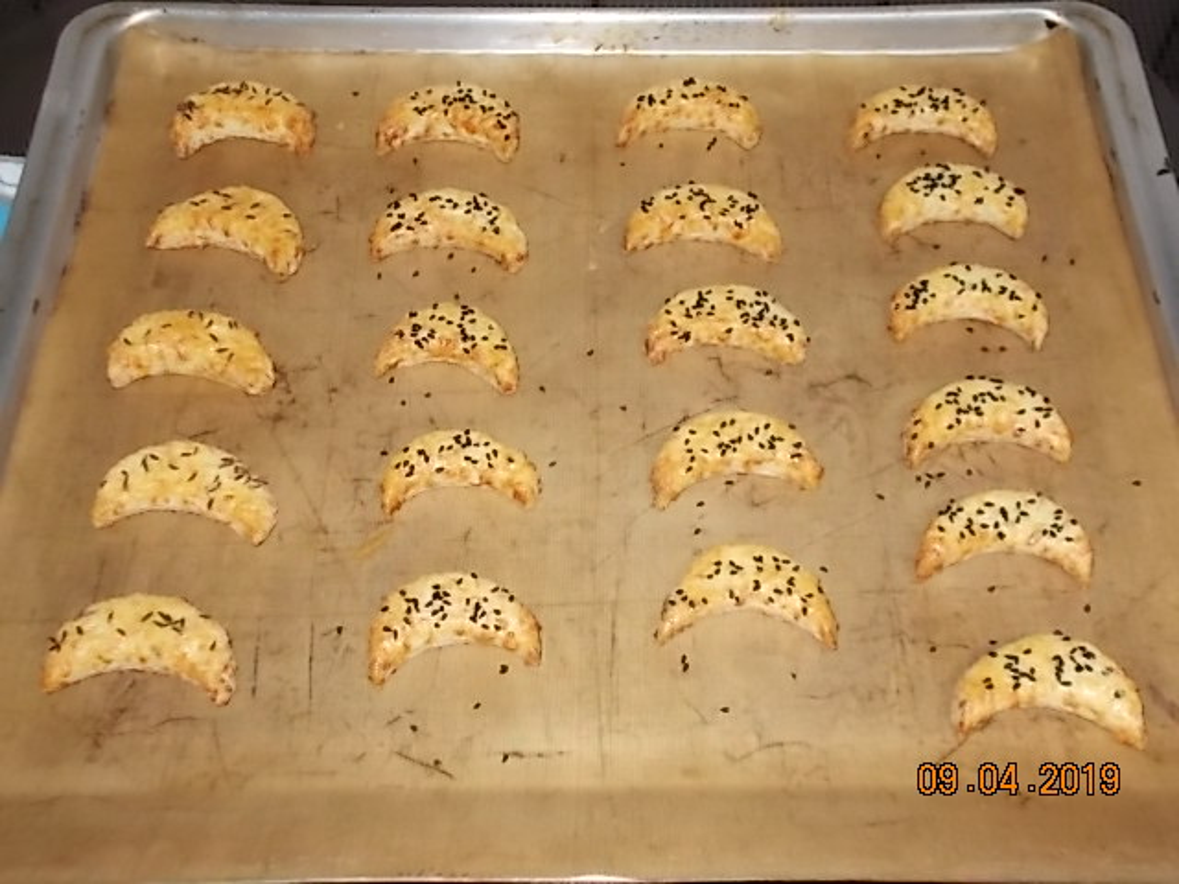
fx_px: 1499
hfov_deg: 42.9
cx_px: 590
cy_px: 442
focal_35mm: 44
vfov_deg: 32.9
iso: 200
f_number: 4.2
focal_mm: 7.9
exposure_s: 1/30
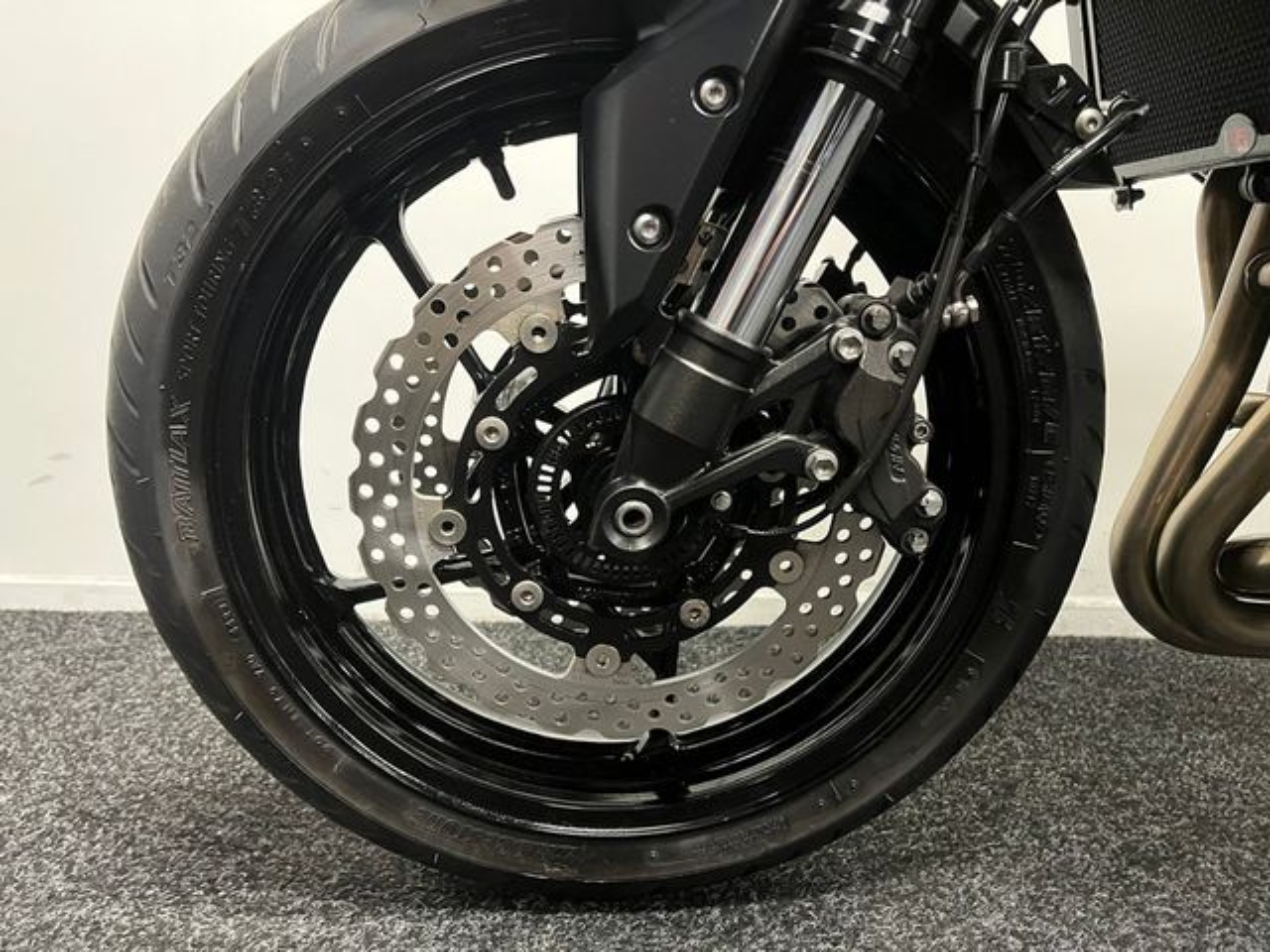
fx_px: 954
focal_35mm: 26
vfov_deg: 53.1
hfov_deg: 67.3
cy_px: 476
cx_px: 635
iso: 500
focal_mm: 5.1
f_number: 1.6
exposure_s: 1/33
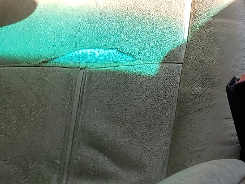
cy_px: -36
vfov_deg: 14.9
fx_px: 680
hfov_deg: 18.8
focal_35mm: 96
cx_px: 330
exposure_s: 1/370
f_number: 1.5
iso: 50
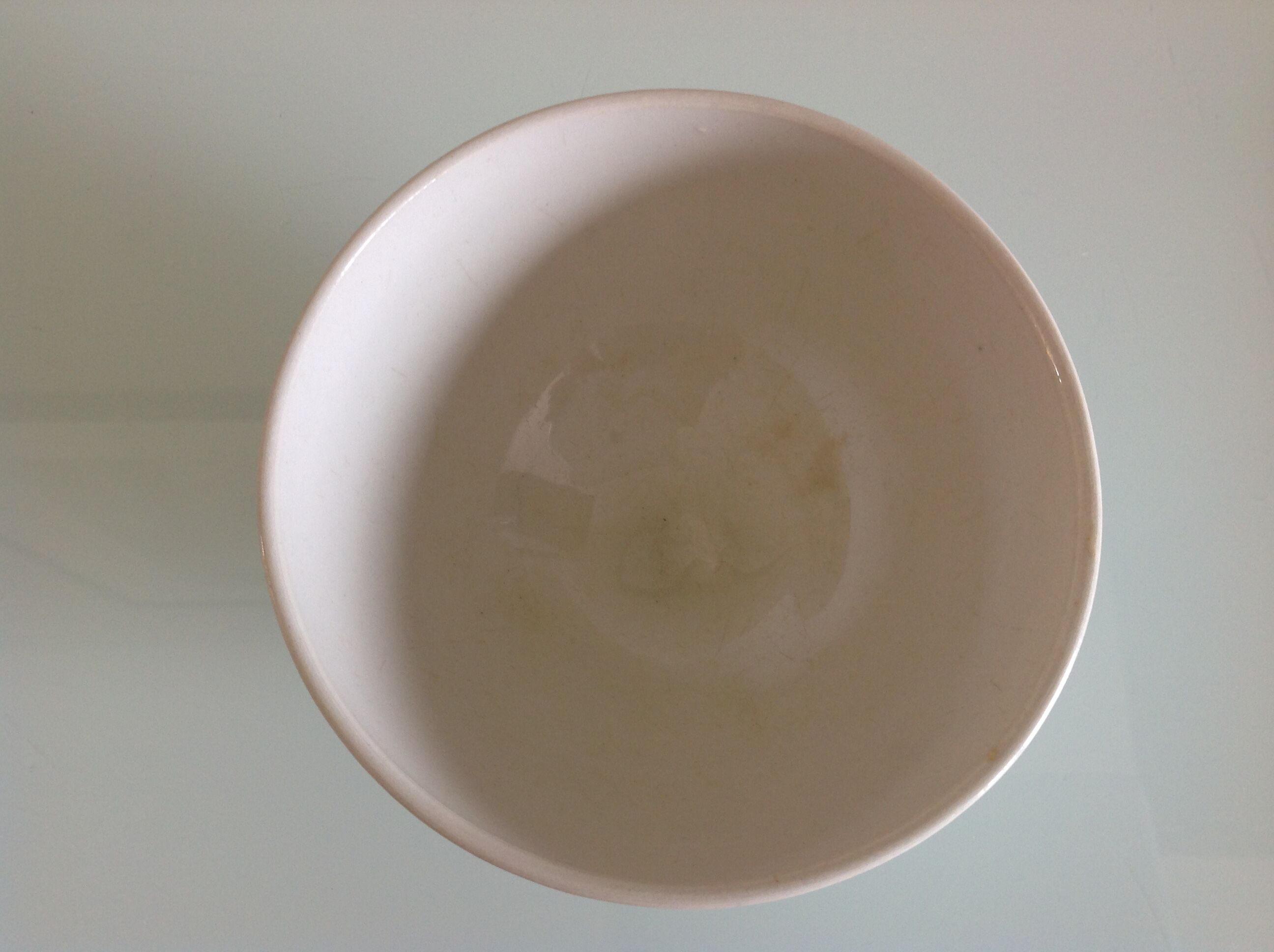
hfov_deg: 52.7
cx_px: 637
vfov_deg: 40.6
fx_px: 1286
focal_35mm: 35
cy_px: 476
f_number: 2.4
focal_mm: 4.28
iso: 50
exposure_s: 1/20
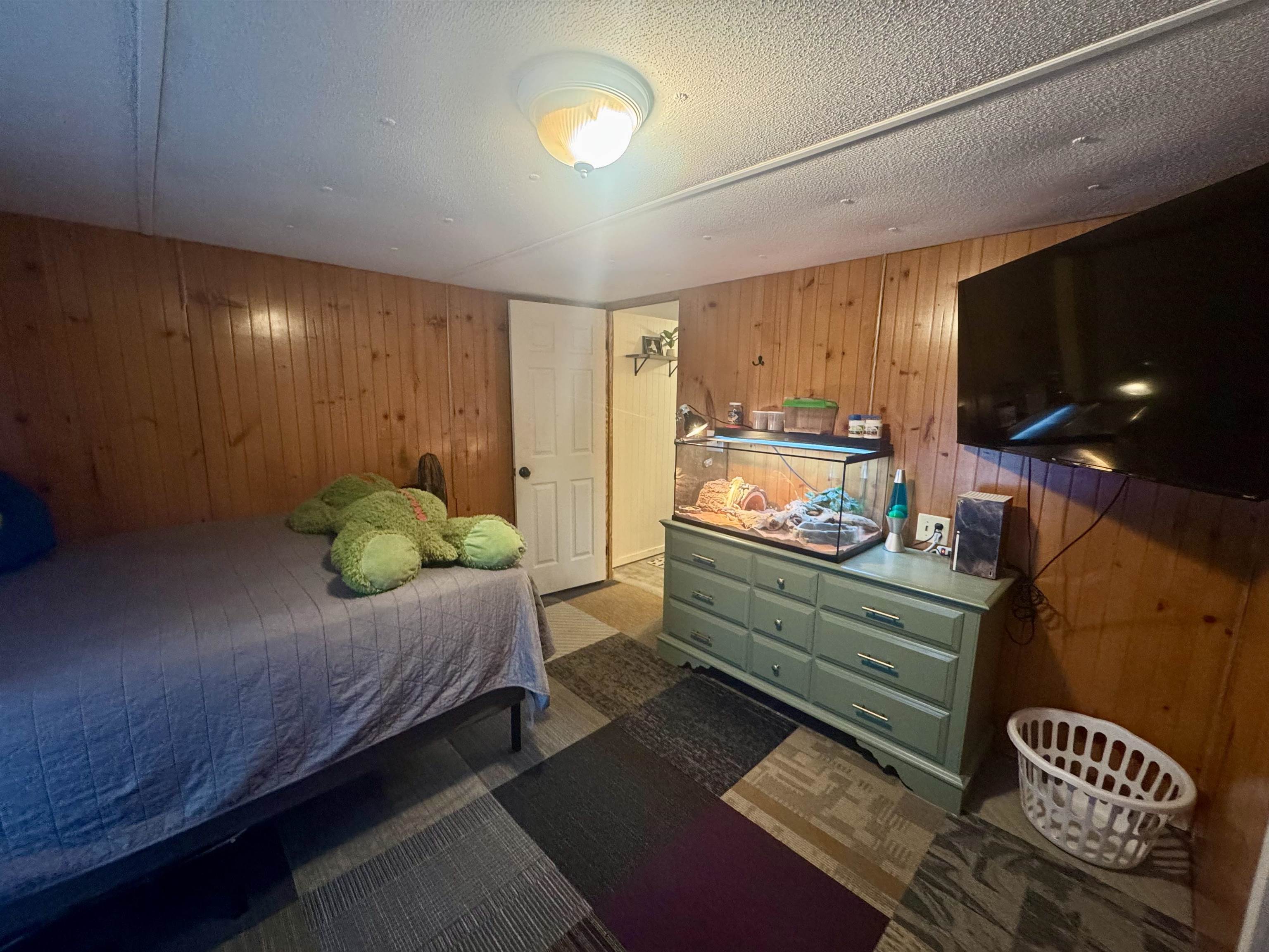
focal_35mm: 14
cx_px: 634
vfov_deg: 85.7
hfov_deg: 102.1
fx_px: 513
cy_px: 476
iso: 500
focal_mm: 2.22
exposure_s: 1/60
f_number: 2.2
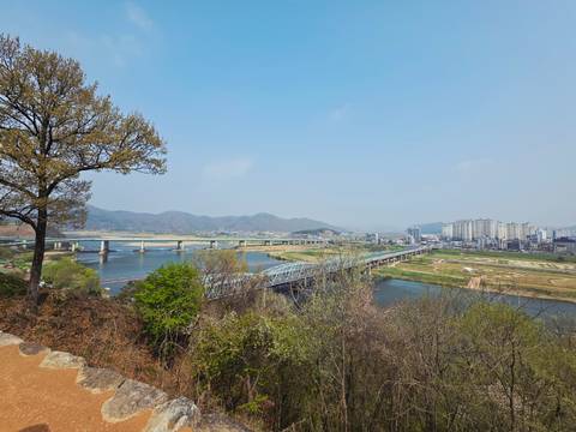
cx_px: 288
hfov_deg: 106.2
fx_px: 216
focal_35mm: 13
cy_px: 216
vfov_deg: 89.9
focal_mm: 2.2
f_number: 1.9
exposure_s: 1/2384
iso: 32
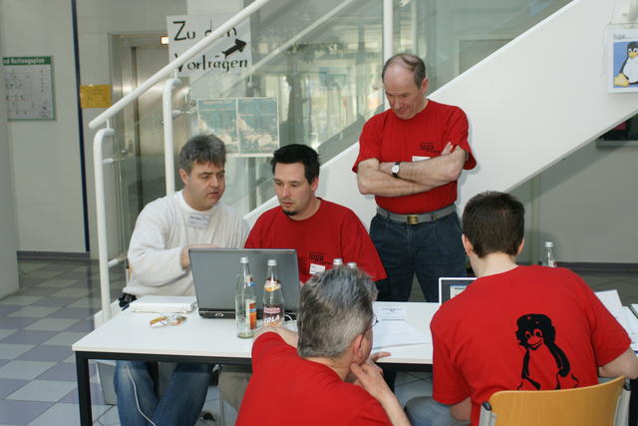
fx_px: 744
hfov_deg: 46.4
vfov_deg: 31.9
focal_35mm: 42
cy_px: 213
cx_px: 319
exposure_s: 1/60
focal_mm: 28
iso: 400
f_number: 3.5
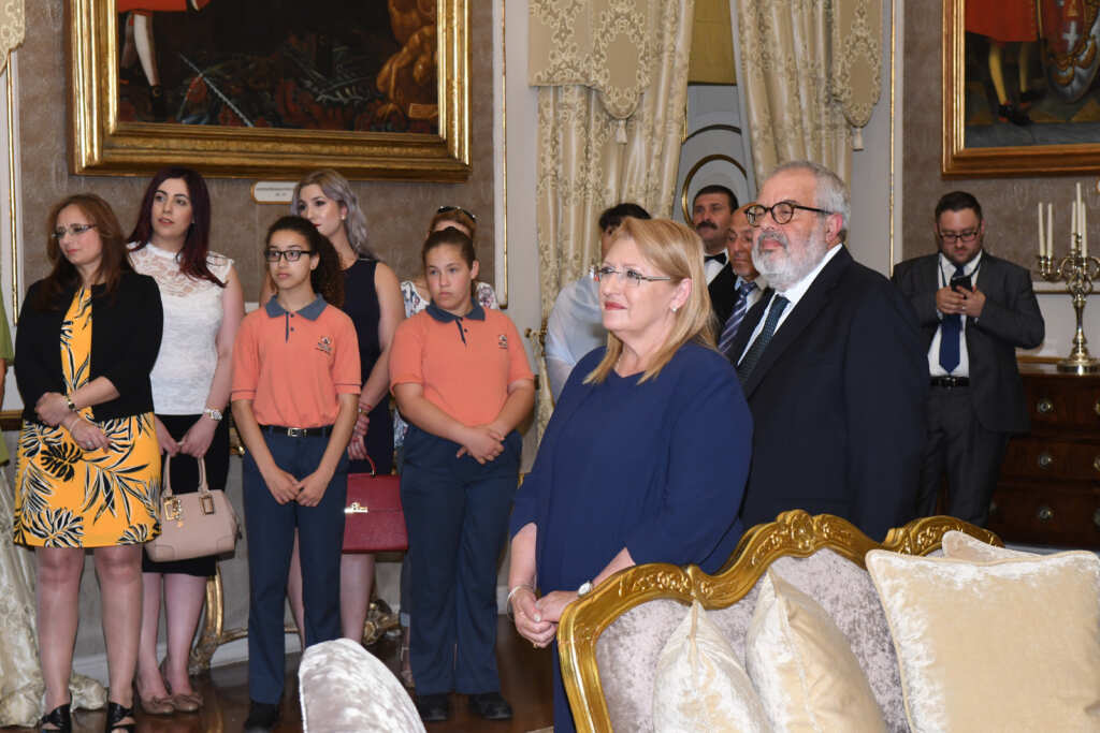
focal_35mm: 82
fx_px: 2521
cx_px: 550
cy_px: 366
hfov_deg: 24.6
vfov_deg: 16.6
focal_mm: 55
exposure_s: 1/60
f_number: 8
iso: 1250
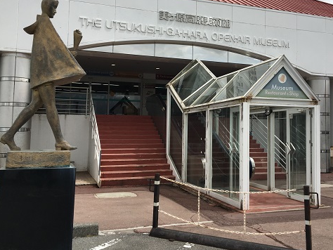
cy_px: 110
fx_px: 356
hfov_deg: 50.0
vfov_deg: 38.6
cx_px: 187
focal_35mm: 37
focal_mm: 4.15
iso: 25
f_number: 2.2
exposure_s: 1/2137
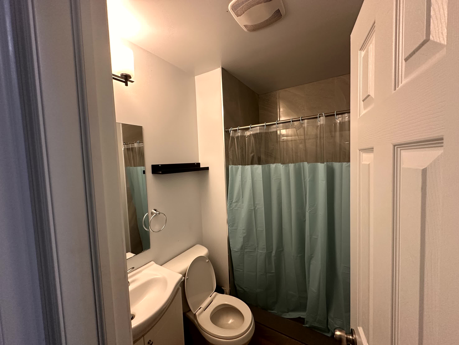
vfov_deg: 85.7
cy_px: 172
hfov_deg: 102.1
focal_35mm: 14
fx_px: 186
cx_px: 230
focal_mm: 2.22
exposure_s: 1/60
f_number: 2.2
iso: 250
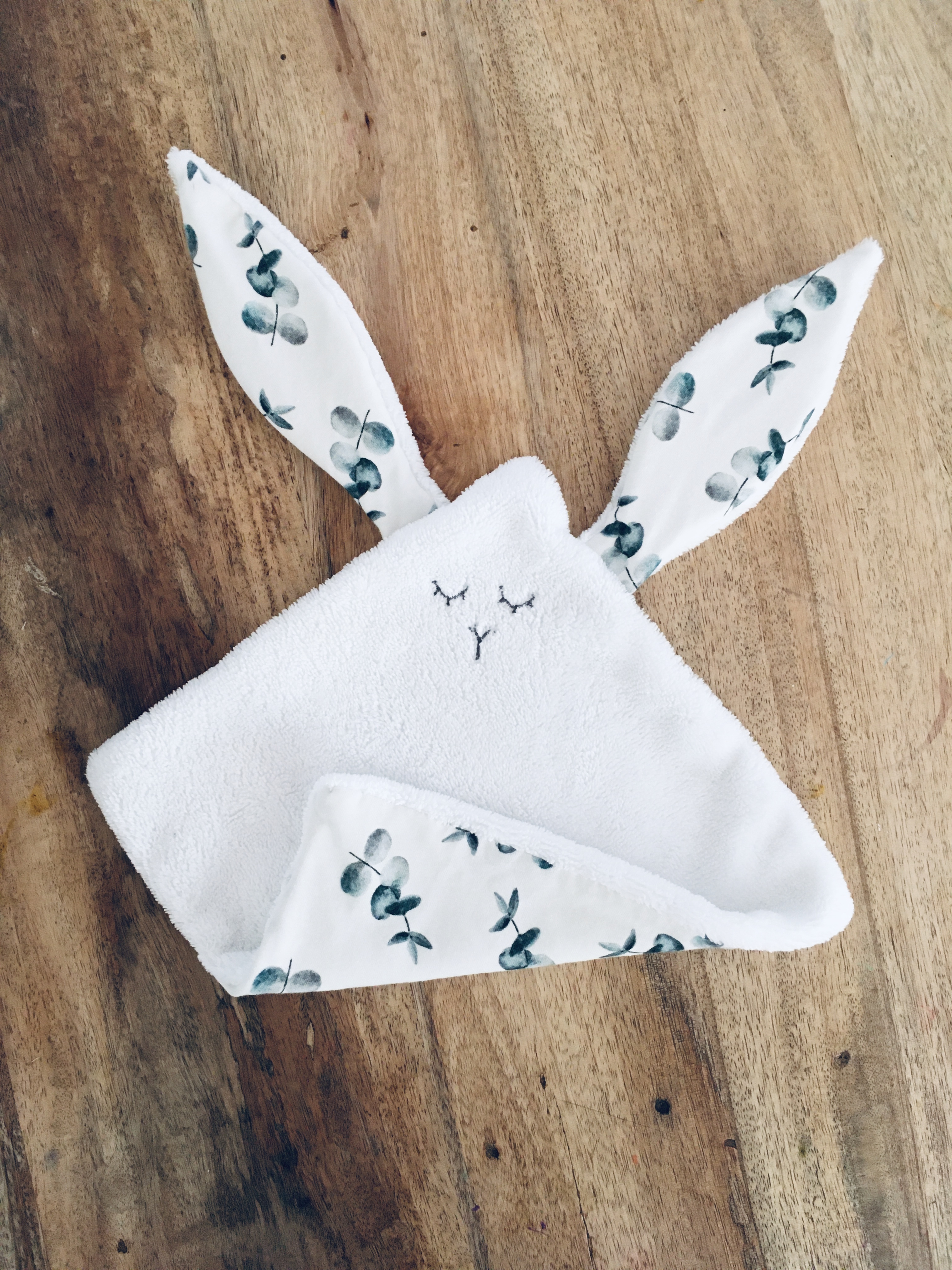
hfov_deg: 48.2
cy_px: 635
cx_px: 476
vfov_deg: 61.7
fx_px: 1063
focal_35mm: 29
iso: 160
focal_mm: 4.15
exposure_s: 1/33
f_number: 2.2
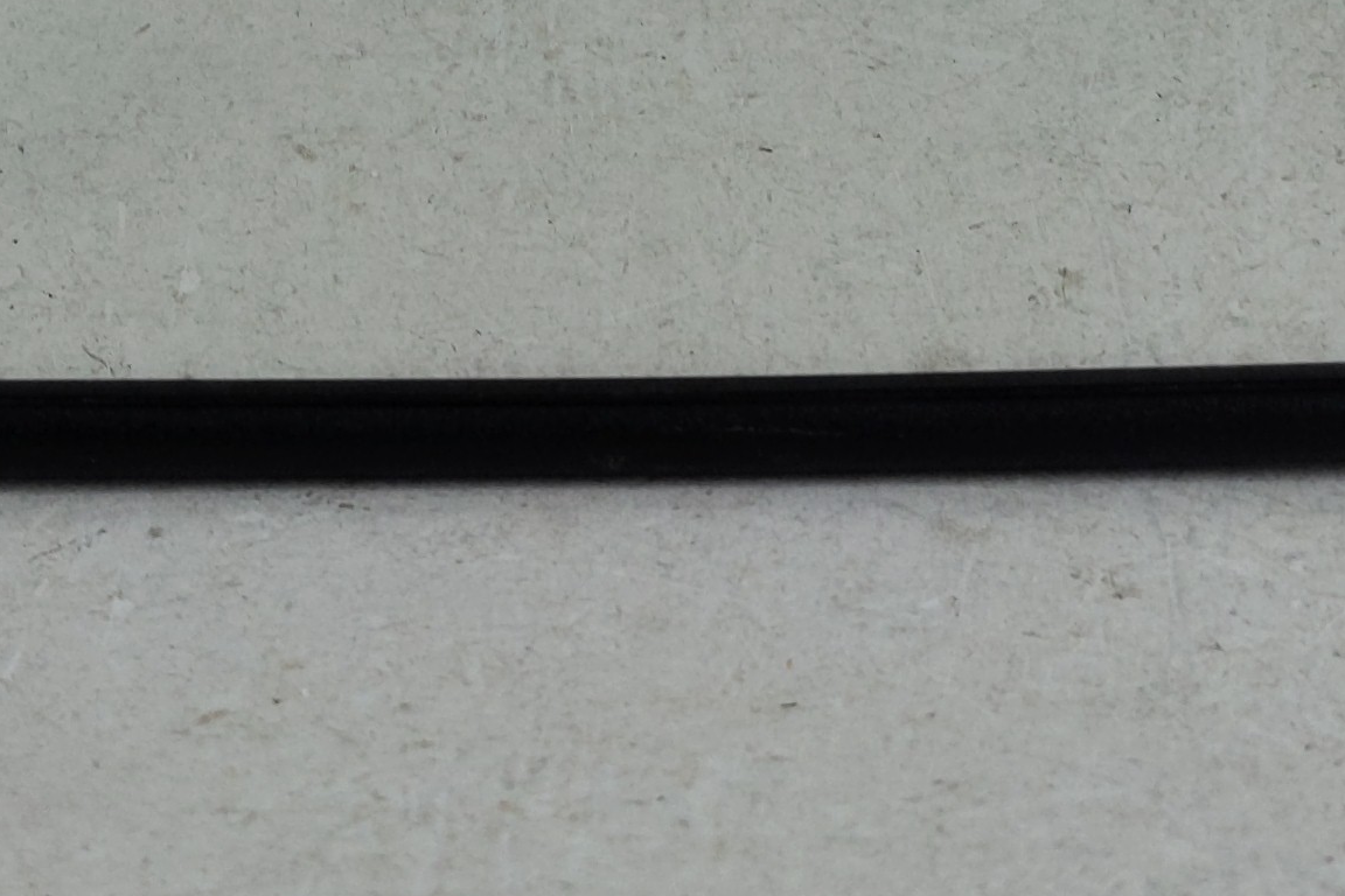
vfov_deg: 14.7
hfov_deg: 22.4
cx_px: 553
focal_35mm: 91
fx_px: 3400
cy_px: -37
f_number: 1.73
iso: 55
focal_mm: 4.38
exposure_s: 1/115
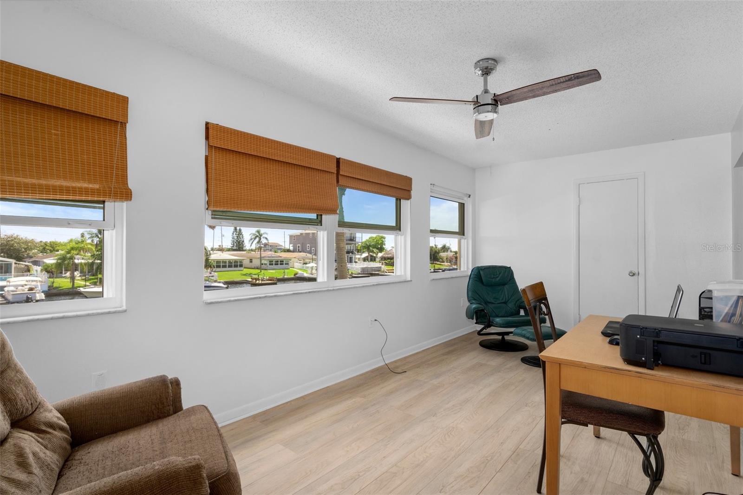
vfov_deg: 70.4
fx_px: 351
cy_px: 248
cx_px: 372
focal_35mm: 17
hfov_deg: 93.3
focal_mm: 17
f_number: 8
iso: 320
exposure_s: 1/10
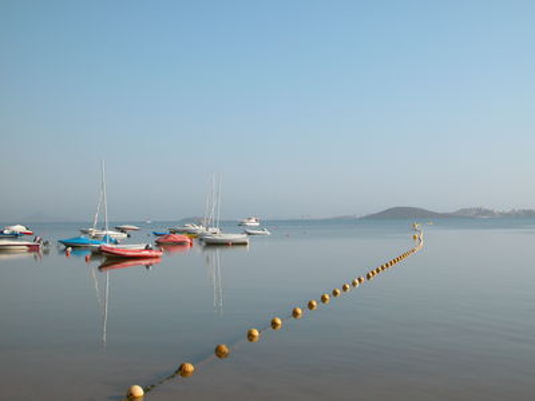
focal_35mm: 46
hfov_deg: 41.2
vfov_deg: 31.5
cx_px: 268
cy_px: 200
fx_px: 711
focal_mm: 11.6
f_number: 6.7
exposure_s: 1/363
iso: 100
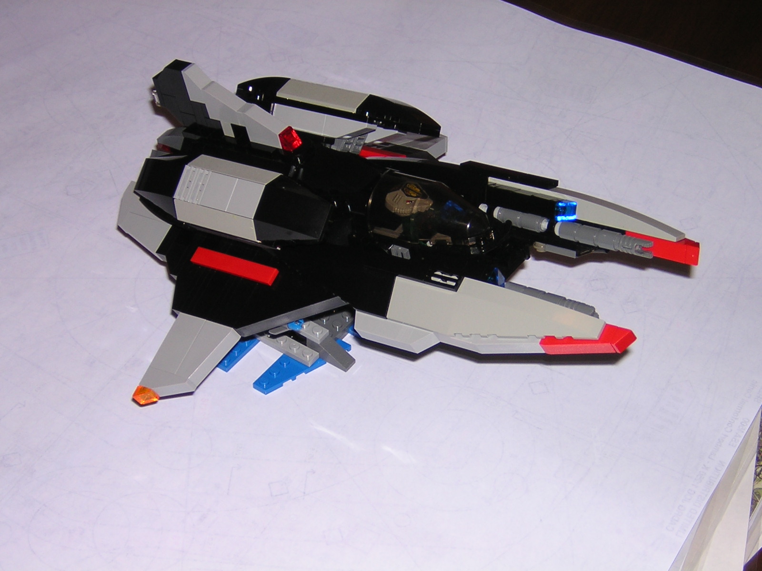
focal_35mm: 77
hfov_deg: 25.3
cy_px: 286
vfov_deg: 19.1
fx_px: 1695
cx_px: 381
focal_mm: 10.1
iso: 100
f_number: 3.9
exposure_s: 1/60.1
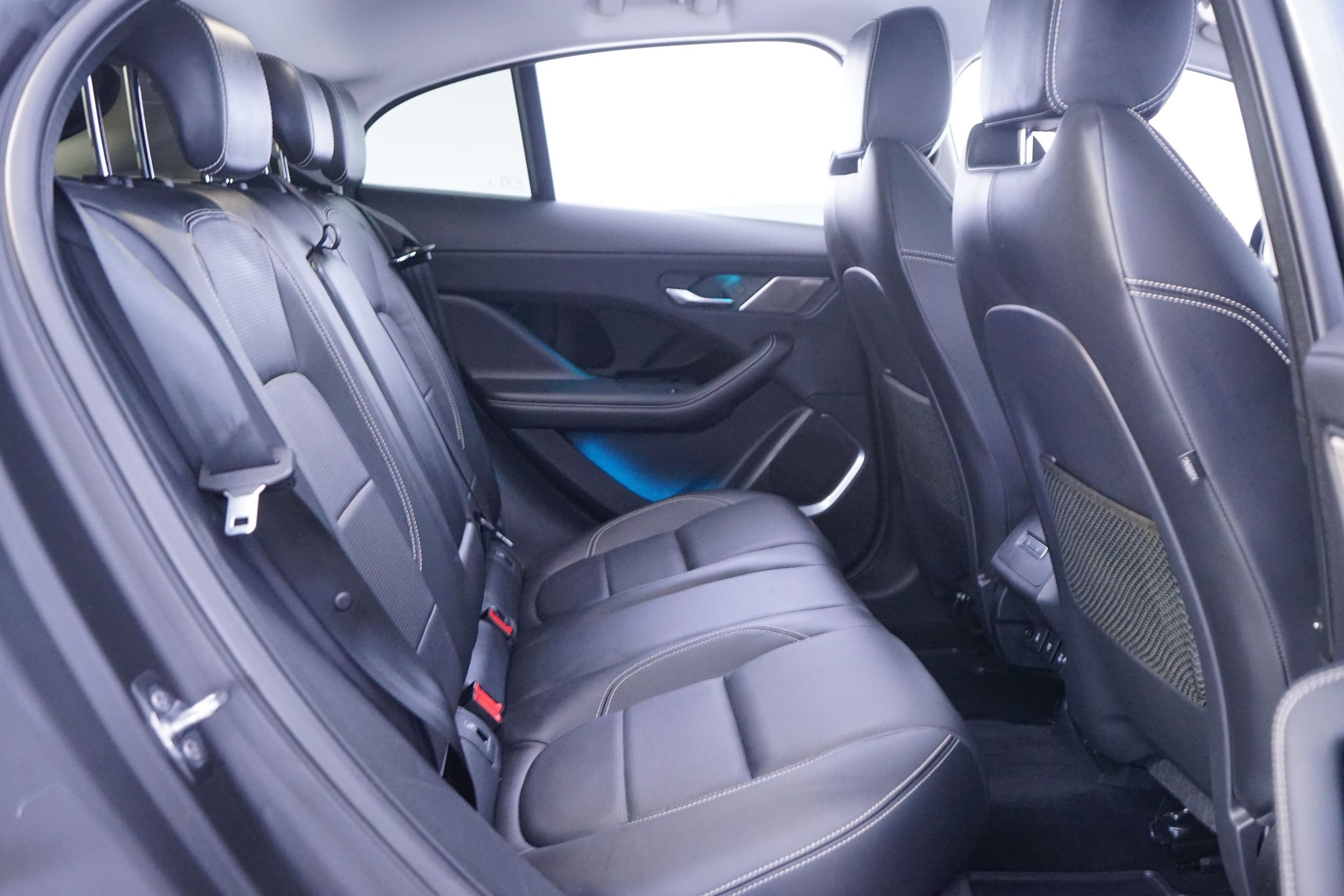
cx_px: 672
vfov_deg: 37.9
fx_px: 1307
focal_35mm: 35
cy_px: 448
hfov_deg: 54.4
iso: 3200
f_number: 5.6
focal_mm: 35
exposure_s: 1/5
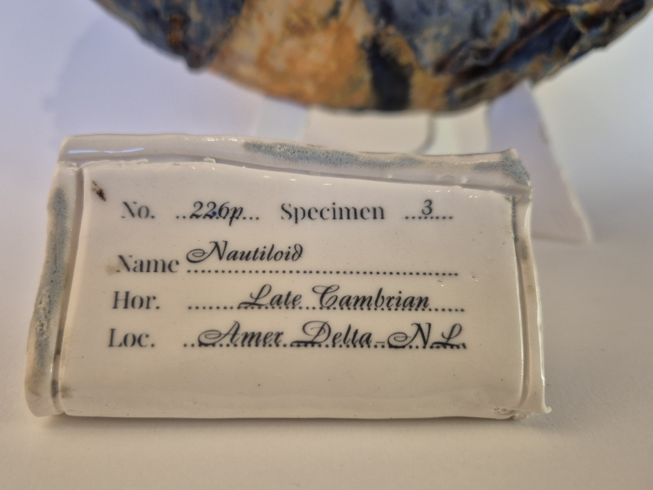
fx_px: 491
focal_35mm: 26
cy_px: 260
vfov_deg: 53.0
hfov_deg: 67.2
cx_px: 297
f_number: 1.8
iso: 400
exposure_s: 1/100
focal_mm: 5.4
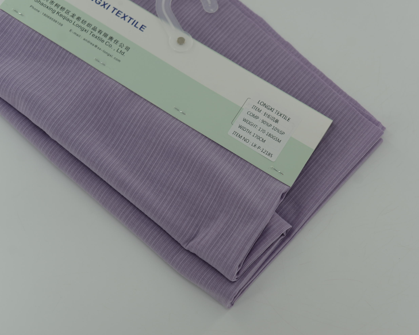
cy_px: 166
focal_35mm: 57
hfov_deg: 32.9
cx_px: 250
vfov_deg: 26.7
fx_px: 707
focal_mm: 50
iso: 100
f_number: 3.5
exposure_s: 1/320
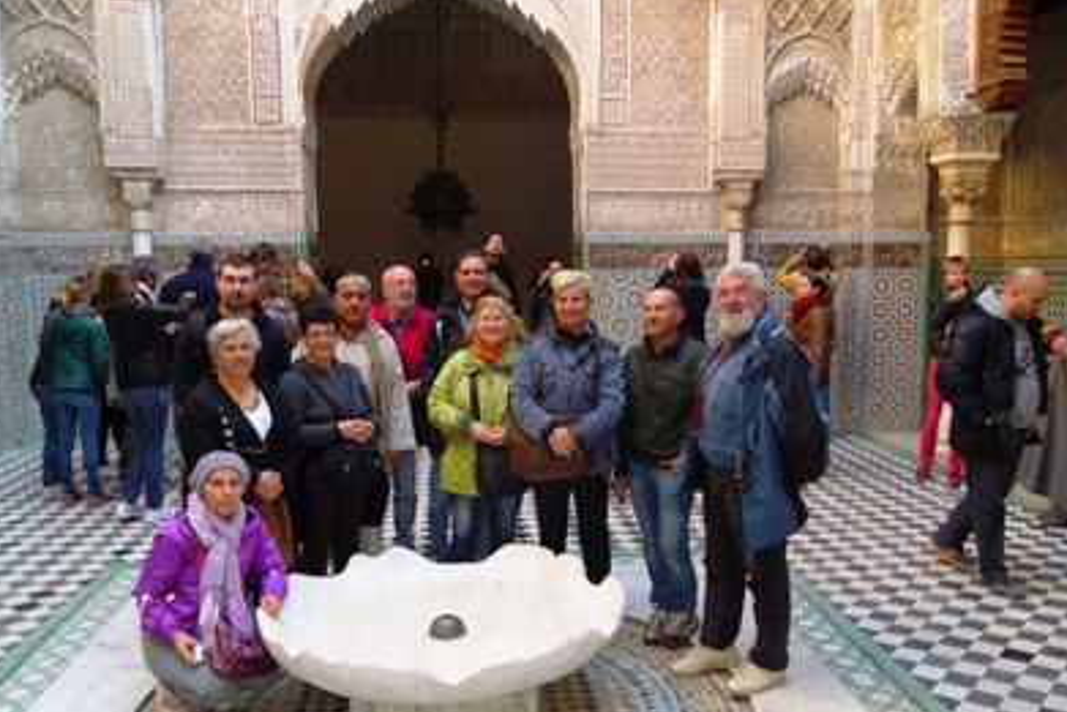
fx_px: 978
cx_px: 524
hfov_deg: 57.2
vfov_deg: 40.0
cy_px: 379
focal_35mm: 33
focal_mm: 5.6
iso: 100
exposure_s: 1/45
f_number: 3.3
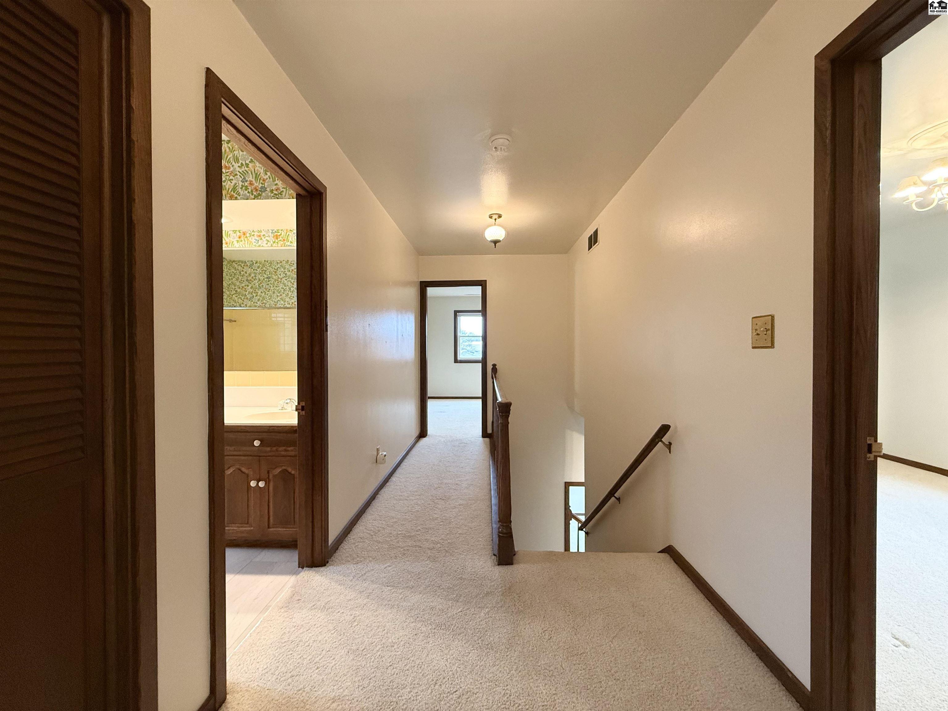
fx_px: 383
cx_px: 474
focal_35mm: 14
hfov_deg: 102.1
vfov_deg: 85.7
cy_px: 356
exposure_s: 1/60
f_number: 2.2
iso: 400
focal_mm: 2.22
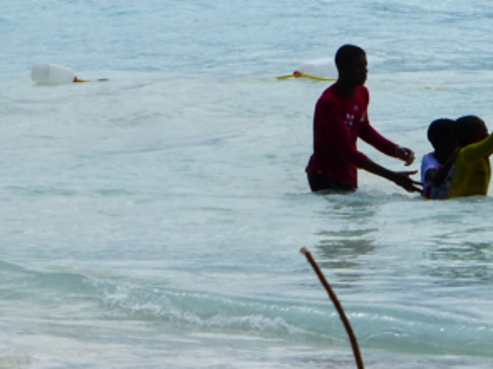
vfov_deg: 3.3
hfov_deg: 4.4
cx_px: 452
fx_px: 6389
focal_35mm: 449
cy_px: -27
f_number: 5.4
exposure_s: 1/800
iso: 100
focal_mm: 31.3
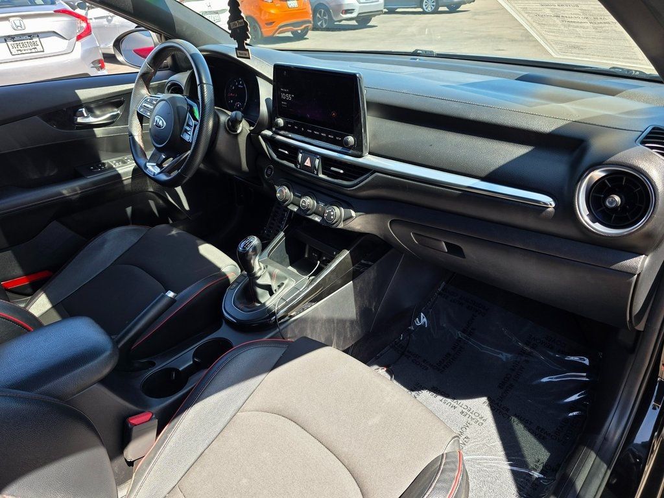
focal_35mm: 23
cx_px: 332
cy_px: 249
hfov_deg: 73.9
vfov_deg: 58.9
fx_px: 441
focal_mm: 6.3
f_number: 1.7
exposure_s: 1/180
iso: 40
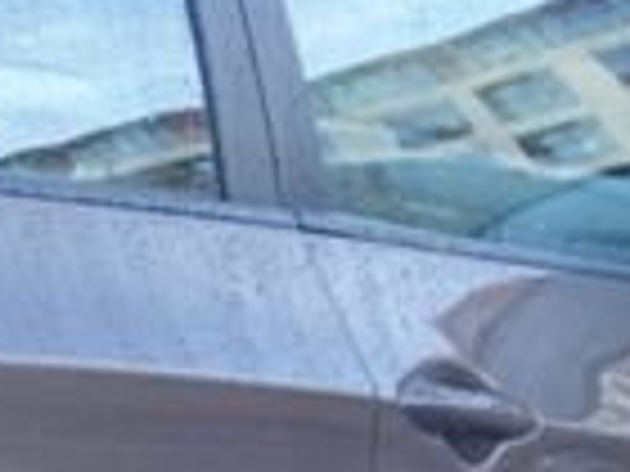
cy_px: 614
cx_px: -932
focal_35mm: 197
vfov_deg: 7.5
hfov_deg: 9.0
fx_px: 3585
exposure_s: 1/100
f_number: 4
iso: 125
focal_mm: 10.4
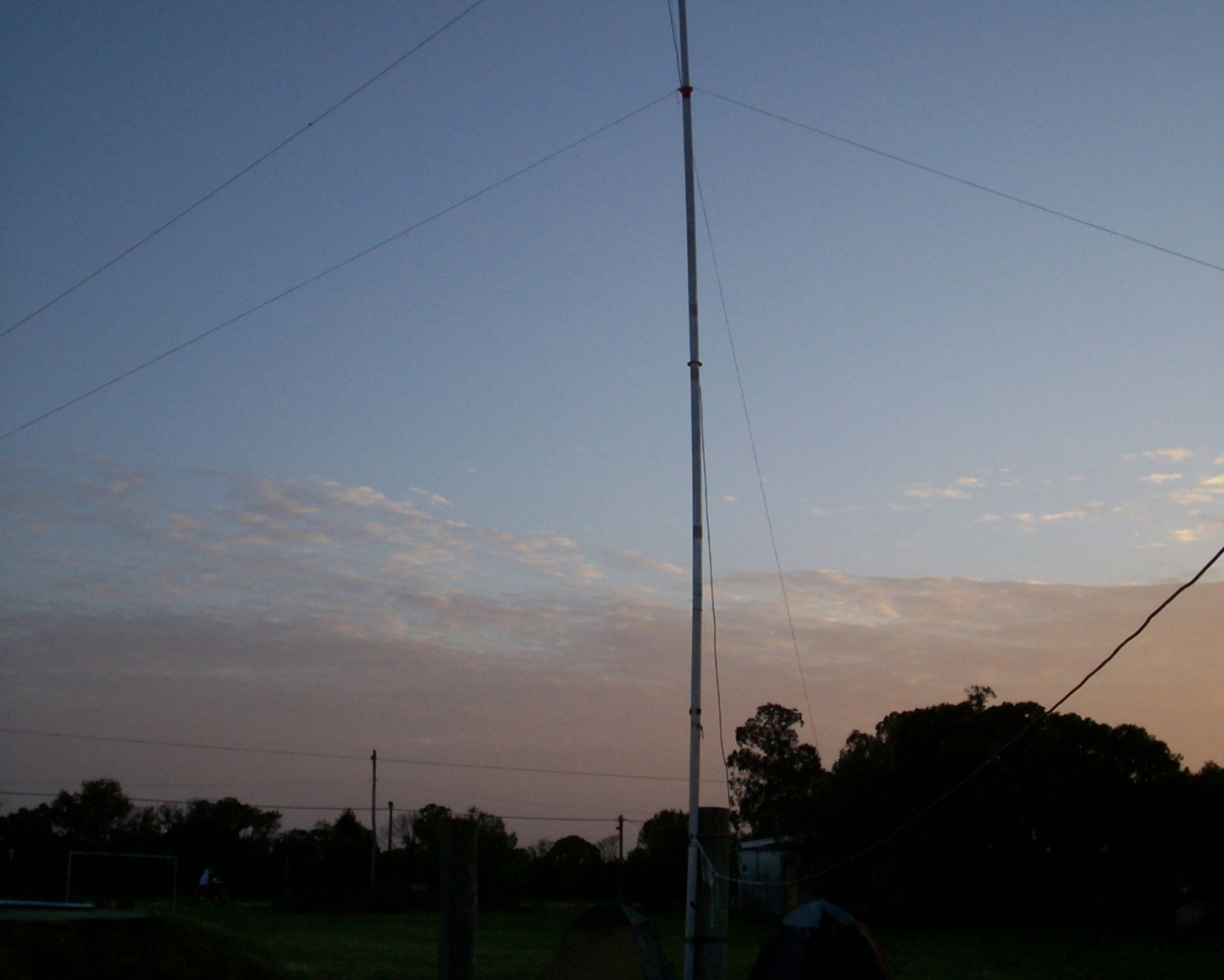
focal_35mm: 47
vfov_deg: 32.0
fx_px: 1703
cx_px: 613
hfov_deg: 39.5
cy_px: 383
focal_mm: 5.9
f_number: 4.5
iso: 100
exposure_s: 1/200
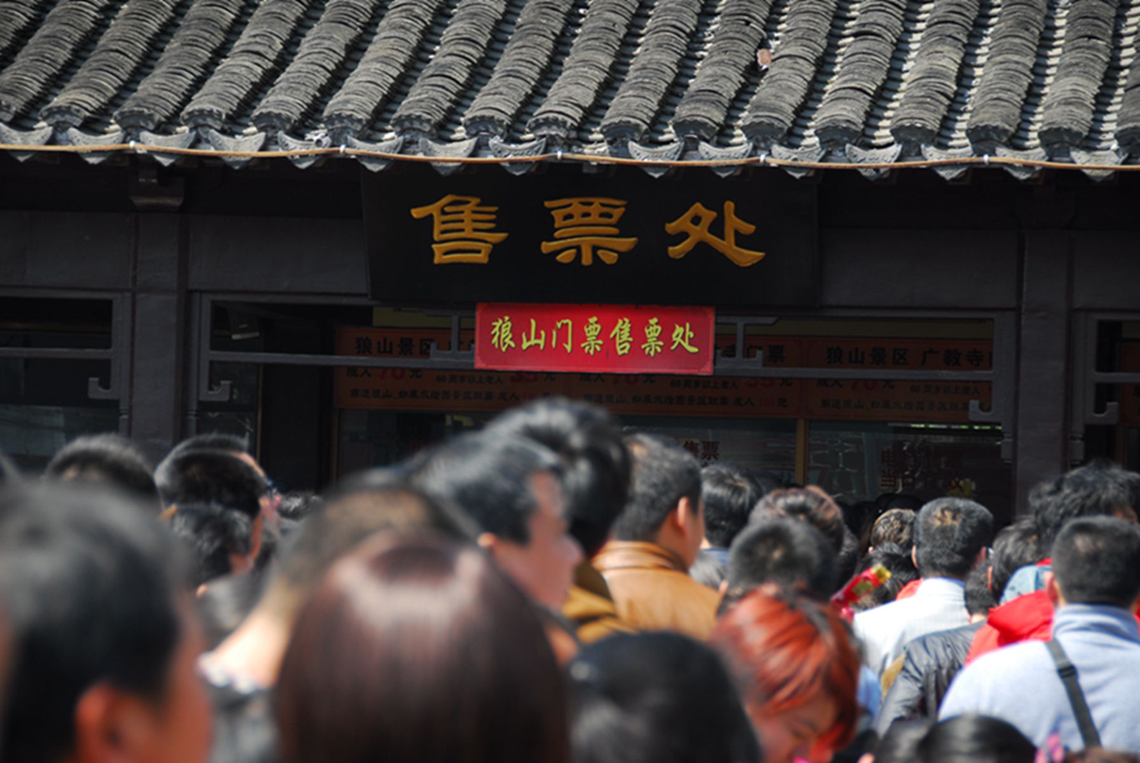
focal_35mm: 158
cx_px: 570
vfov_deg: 8.7
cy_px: 382
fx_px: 4992
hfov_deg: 13.0
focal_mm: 105
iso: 200
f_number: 5.3
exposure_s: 1/250
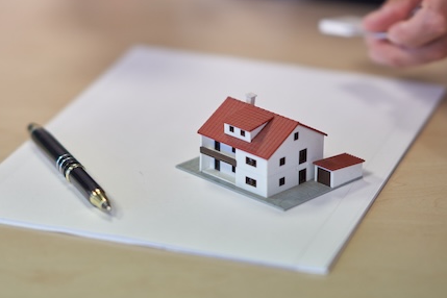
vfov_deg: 9.2
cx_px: 193
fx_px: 1845
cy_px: 147
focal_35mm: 149
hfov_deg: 13.8
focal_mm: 85
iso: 200
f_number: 1.4
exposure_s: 1/320
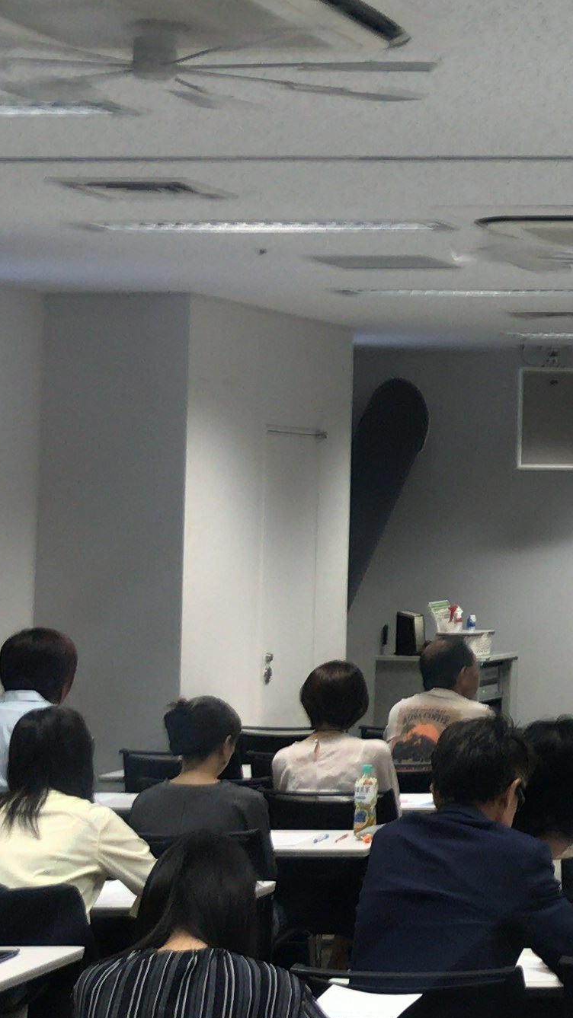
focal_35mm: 92
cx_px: 1207
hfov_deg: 11.6
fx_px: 2485
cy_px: 382
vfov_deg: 23.1
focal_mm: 3.99
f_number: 1.8
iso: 20
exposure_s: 1/30
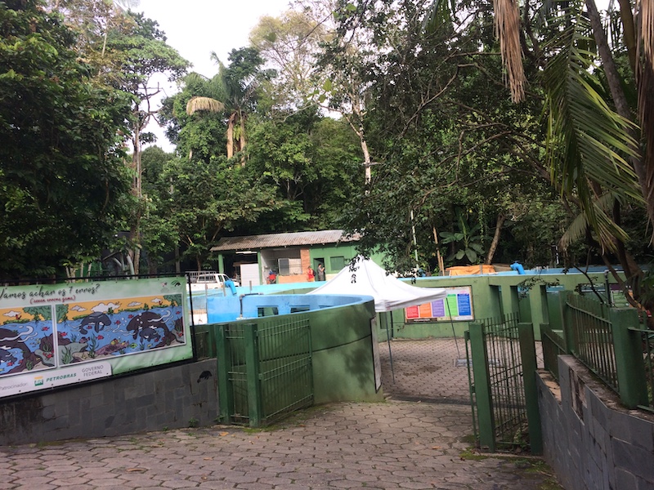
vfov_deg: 48.2
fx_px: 548
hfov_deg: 61.7
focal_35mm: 29
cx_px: 327
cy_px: 245
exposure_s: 1/500
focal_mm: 4.15
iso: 32
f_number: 2.2
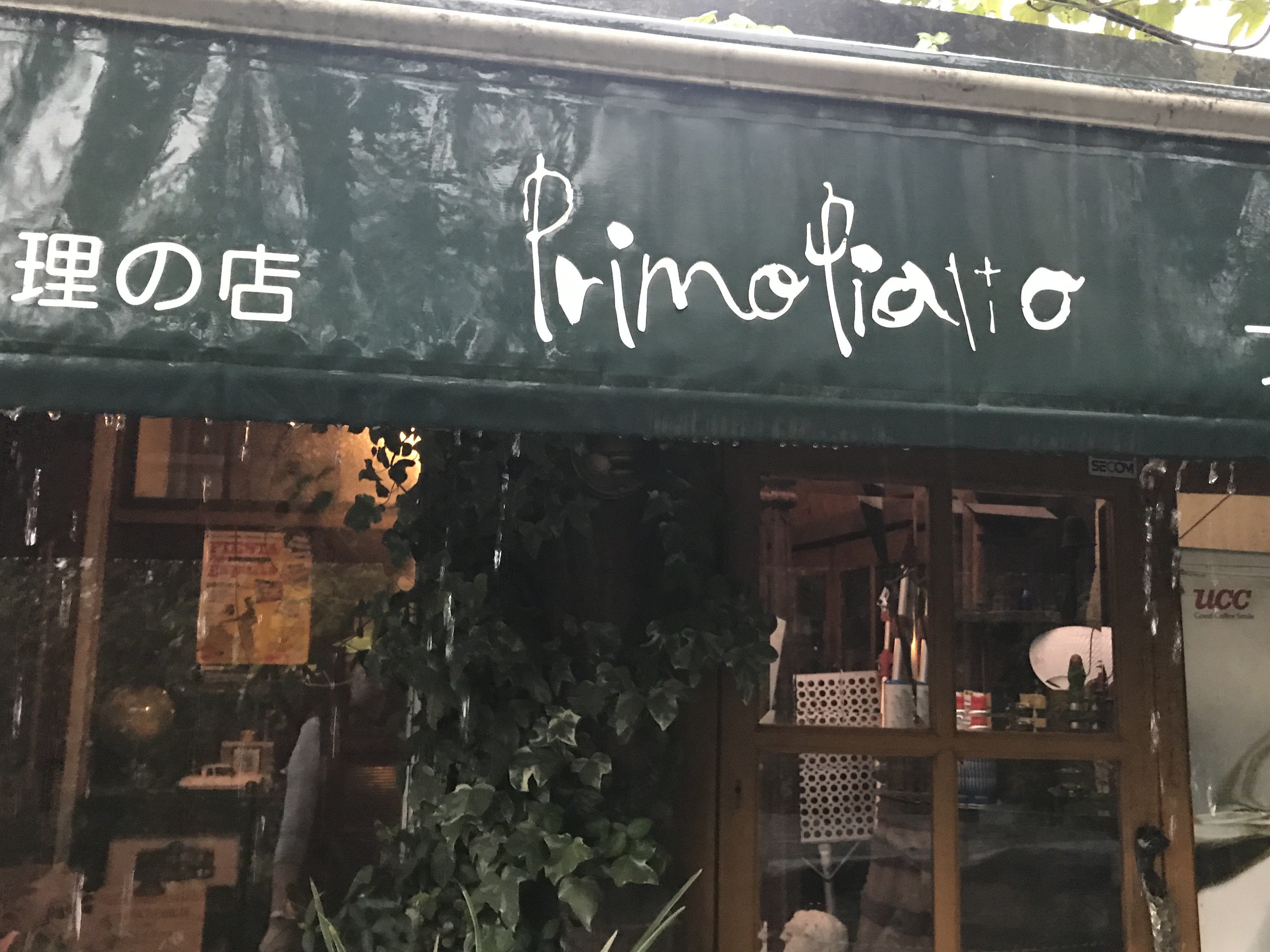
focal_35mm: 34
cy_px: 452
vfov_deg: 41.8
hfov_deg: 53.9
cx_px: 667
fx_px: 1247
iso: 100
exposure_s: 1/15
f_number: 1.8
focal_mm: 3.99
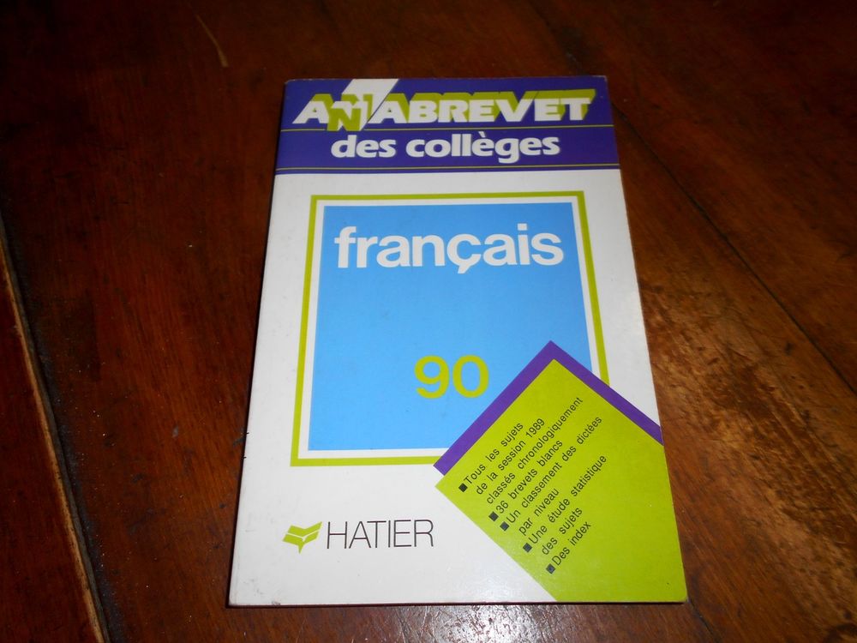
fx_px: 644
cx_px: 428
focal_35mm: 26
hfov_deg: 67.3
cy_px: 322
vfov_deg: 53.1
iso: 80
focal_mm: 4.6
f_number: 3.2
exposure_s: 1/25
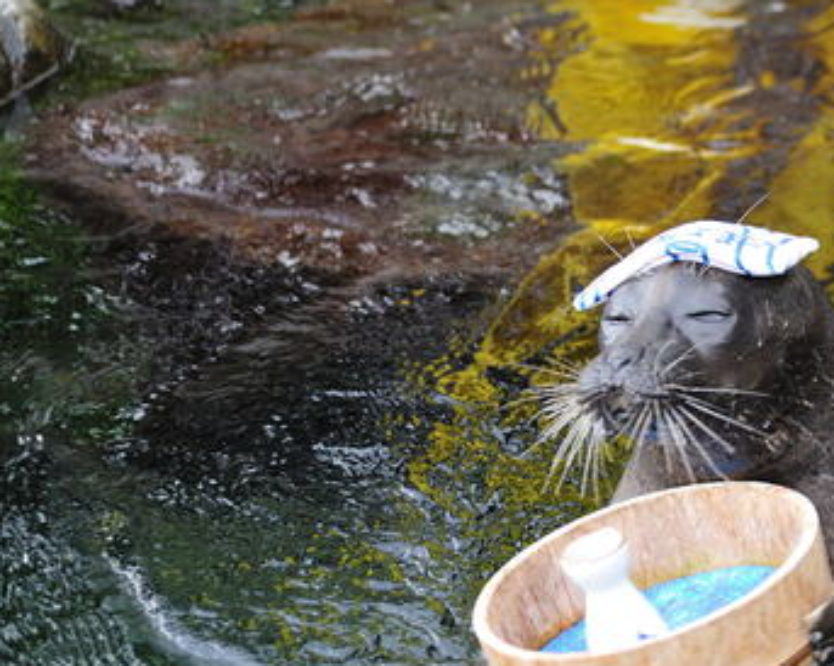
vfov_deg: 6.6
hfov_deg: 8.2
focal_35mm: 235
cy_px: 433
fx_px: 5797
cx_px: 715
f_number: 5.6
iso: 800
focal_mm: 145
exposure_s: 1/160
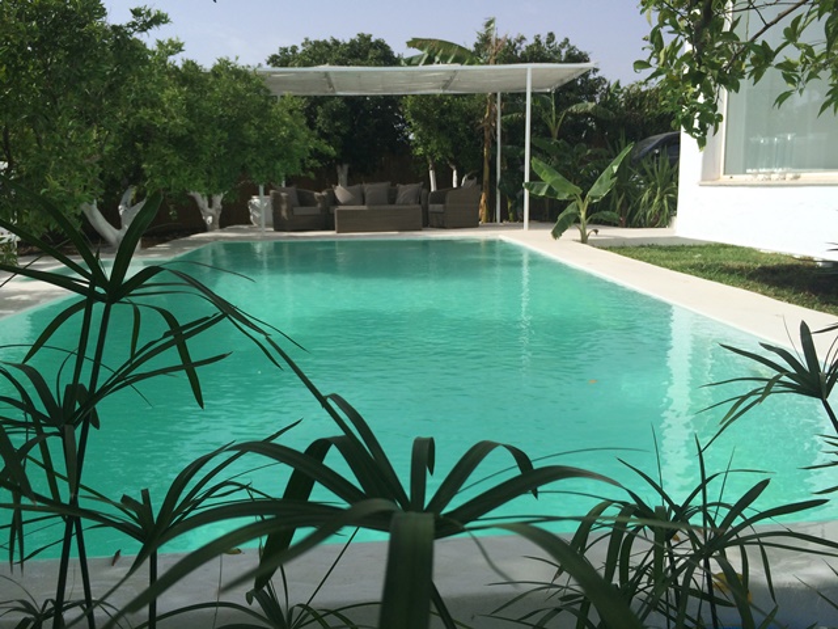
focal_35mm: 29
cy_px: 314
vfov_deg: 48.2
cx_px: 419
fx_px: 702
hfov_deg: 61.7
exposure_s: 1/2740
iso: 32
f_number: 2.2
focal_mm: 4.15
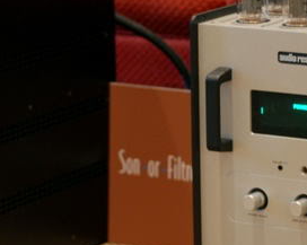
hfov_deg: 7.8
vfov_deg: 6.2
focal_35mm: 249
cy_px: 120
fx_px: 2260
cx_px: 143
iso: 320
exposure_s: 1/8
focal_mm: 60
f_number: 2.8
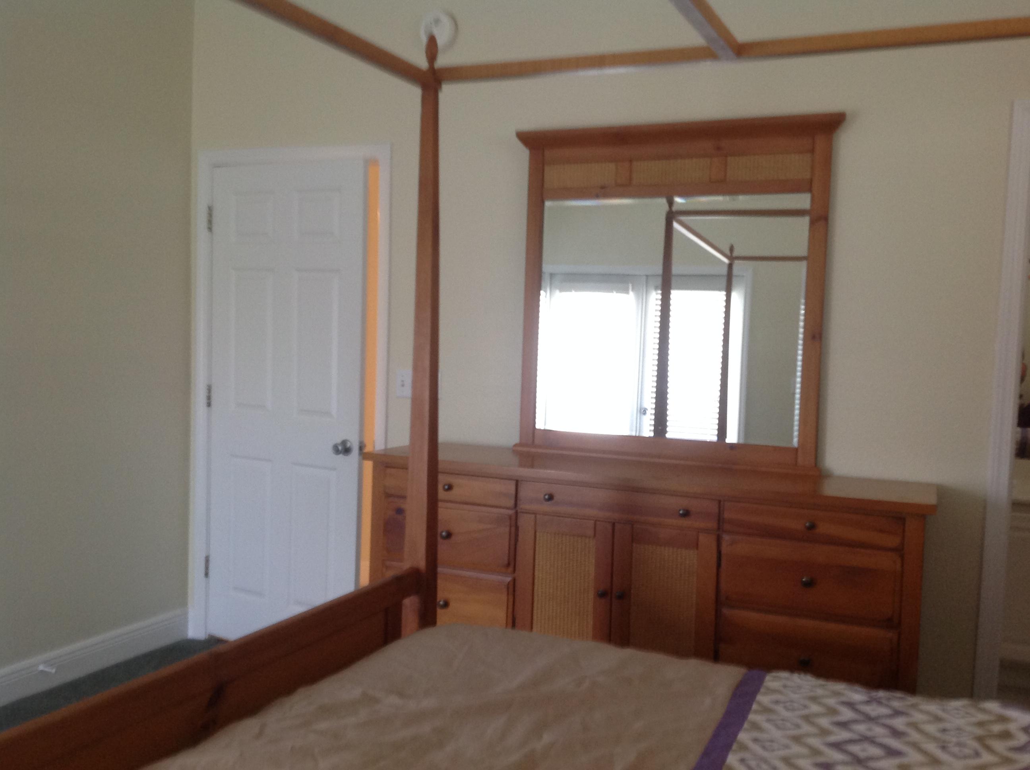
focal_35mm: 35
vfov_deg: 40.6
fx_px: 1040
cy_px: 385
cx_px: 515
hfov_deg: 52.7
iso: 125
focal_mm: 4.28
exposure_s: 1/15
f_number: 2.4
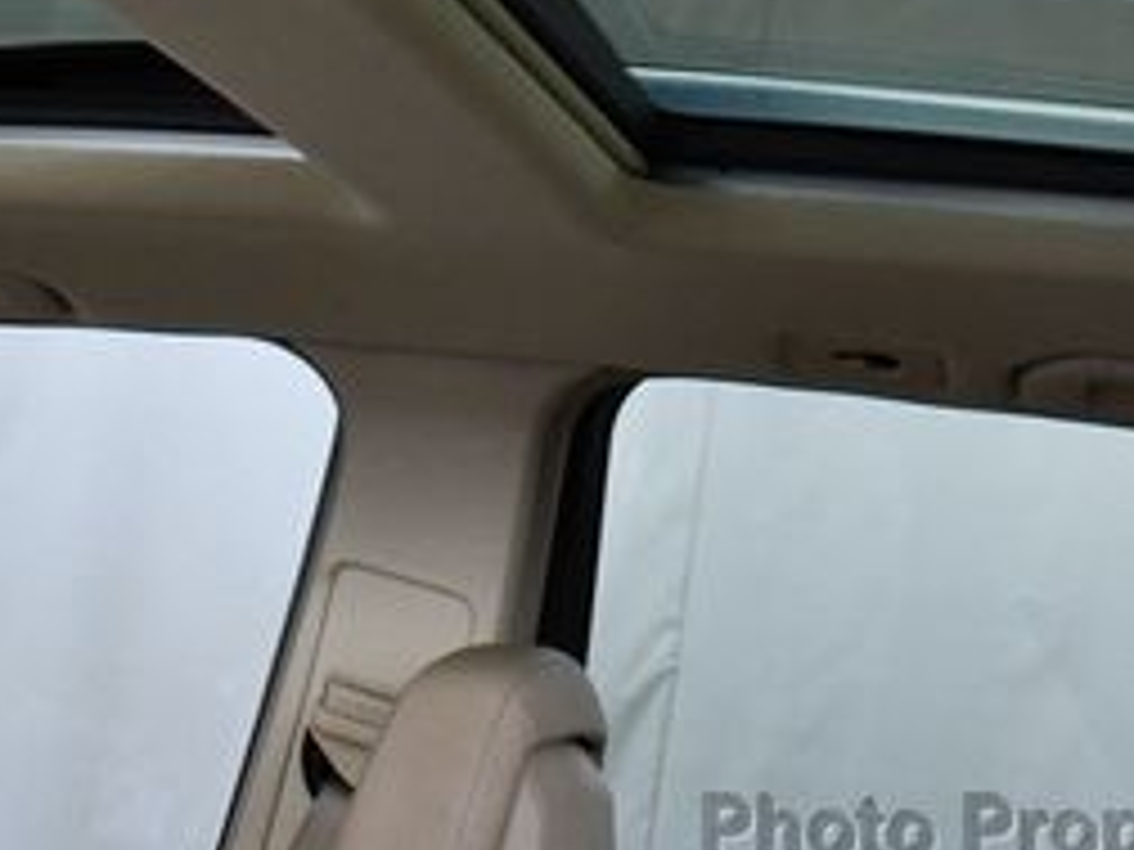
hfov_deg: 22.2
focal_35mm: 88
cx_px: 648
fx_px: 2883
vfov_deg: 16.4
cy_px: -45
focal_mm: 18
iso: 1600
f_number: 3.5
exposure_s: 1/125
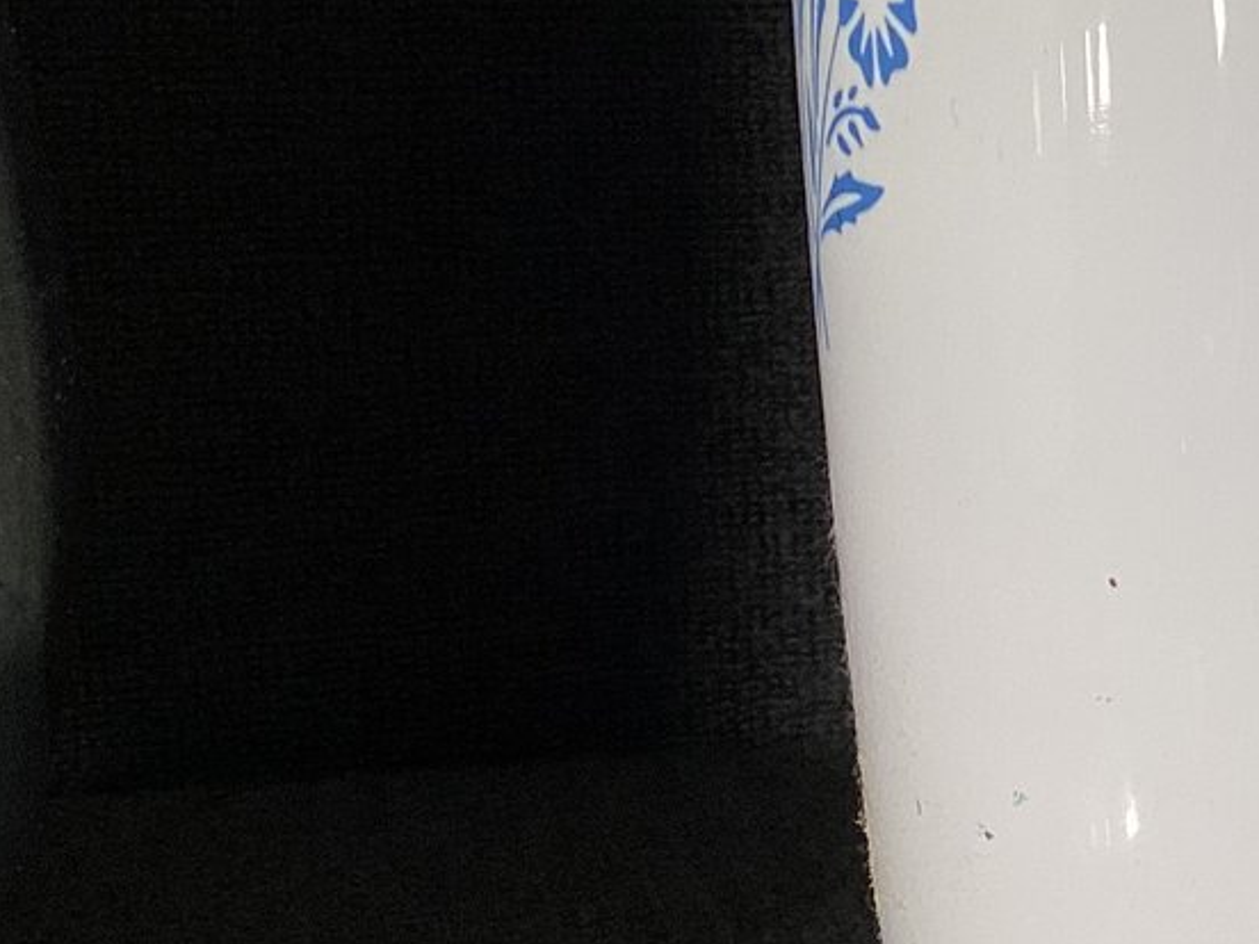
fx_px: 3091
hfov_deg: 20.6
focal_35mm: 85
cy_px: 544
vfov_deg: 17.4
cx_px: 1716
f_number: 2.4
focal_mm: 3.3
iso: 40
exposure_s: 1/100
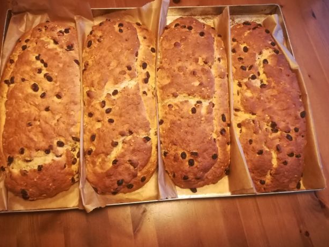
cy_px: 119
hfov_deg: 65.3
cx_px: 159
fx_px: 257
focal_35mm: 27
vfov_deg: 51.3
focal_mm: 3.83
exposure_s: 1/20
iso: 640
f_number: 2.2
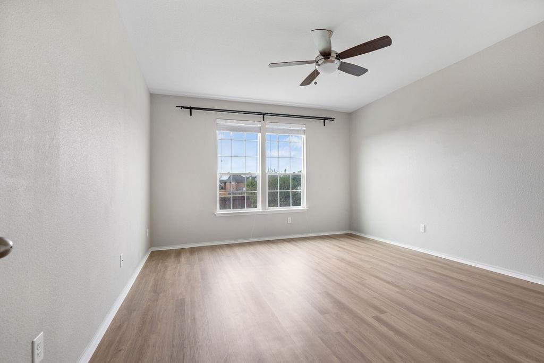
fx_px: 242
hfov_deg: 96.7
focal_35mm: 16
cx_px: 272
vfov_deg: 73.8
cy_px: 182
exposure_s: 1/4
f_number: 9
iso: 250
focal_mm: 16
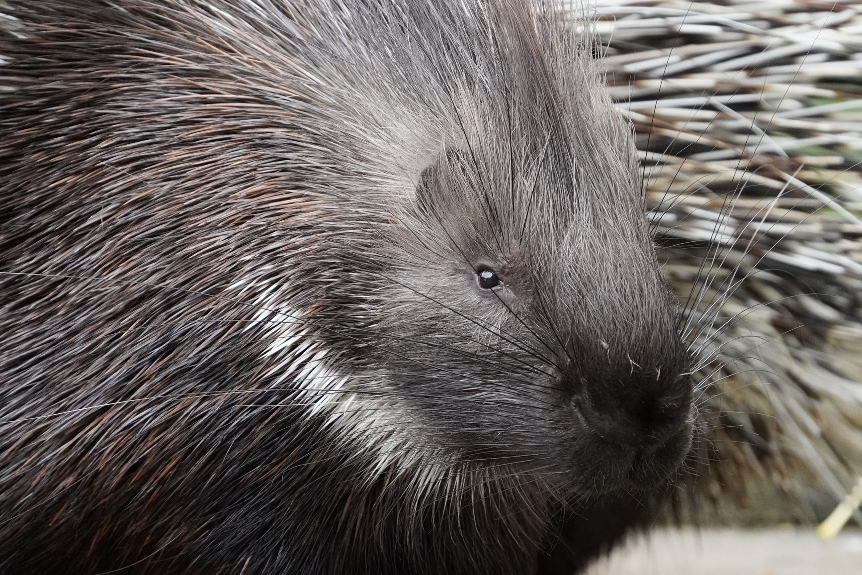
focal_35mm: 1038
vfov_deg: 1.3
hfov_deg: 2.0
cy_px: 290
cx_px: 476
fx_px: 24852
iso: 6400
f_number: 8
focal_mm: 600
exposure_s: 1/1000
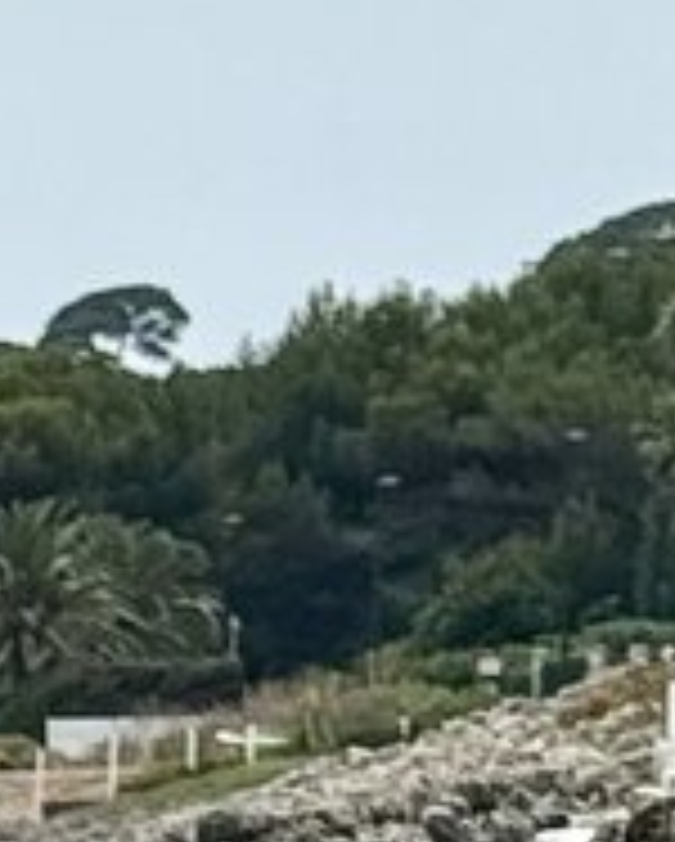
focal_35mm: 400
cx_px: -1728
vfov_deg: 4.7
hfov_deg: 3.7
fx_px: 9972
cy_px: 2247
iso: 80
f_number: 1.78
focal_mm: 6.76
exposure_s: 1/8772
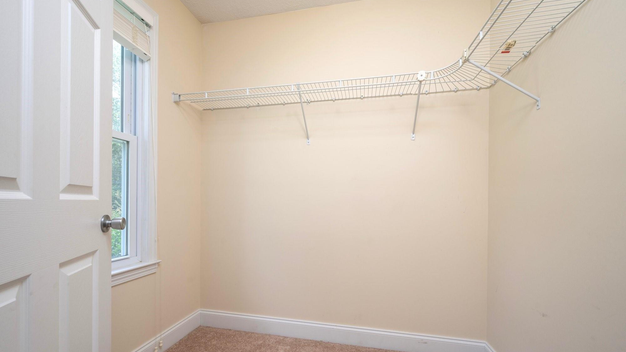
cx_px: 310
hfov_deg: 103.0
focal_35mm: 15
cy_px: 204
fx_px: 249
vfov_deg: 70.1
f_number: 8
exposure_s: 1/80
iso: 250
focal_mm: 14
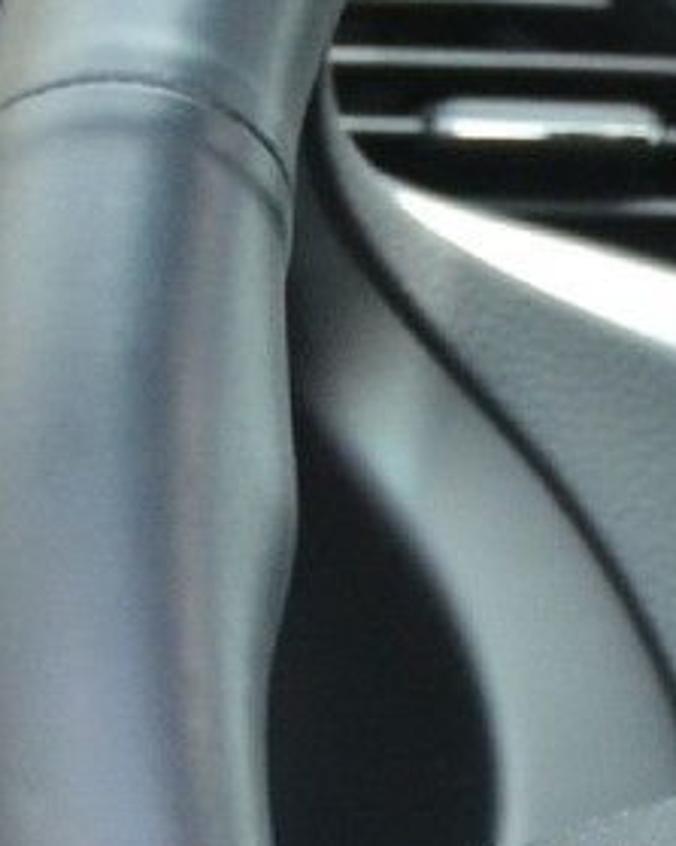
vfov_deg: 5.9
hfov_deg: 4.7
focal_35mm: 327
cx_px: 1240
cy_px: 1289
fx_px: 8182
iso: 800
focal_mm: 26
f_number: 4
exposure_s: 1/1000
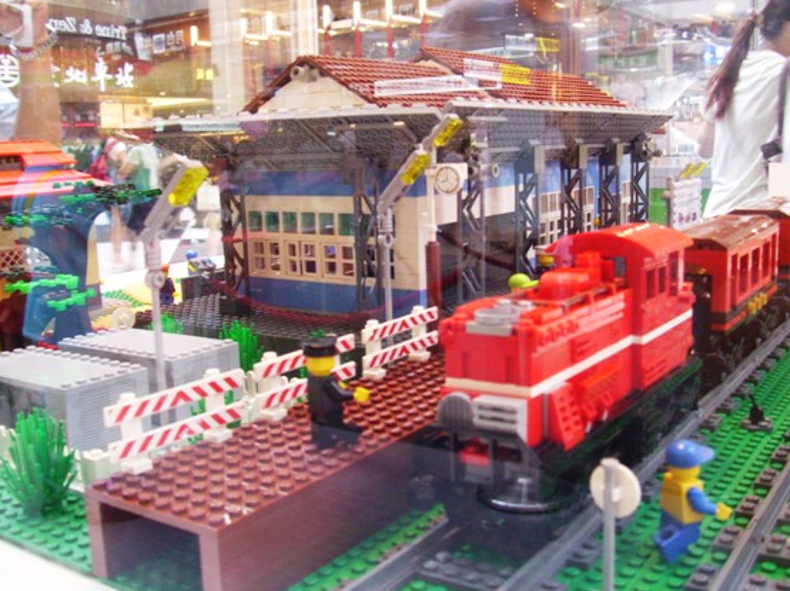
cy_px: 320
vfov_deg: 38.6
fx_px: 844
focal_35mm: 37
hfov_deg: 50.2
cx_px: 404
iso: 160
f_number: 2.9
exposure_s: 1/13
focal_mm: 5.7
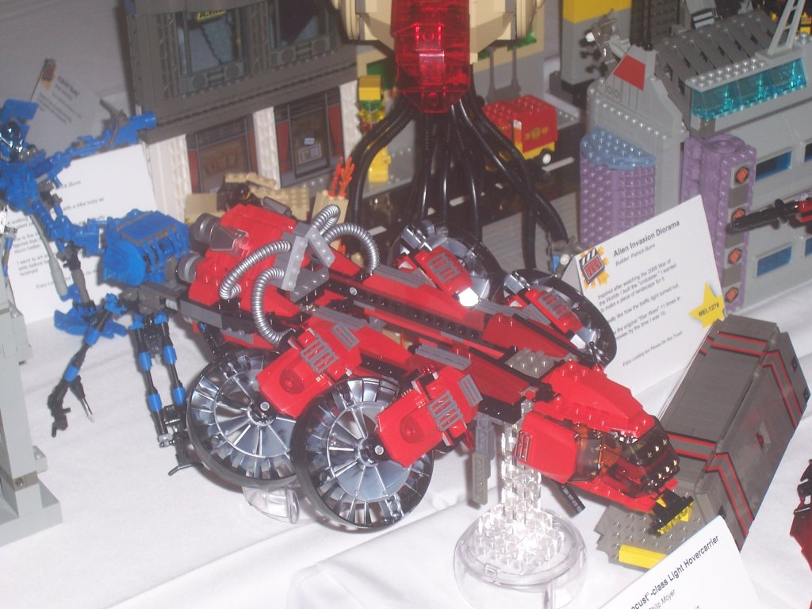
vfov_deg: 18.0
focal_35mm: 82
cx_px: 406
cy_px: 304
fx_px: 1924
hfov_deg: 23.8
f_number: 4.1
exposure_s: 1/90
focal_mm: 13.5
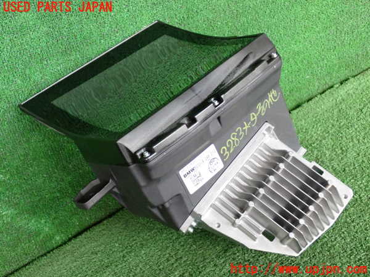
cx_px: 185
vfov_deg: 29.1
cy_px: 138
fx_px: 534
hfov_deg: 38.2
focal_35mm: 50
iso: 1000
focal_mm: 9.01
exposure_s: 1/125
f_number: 3.2
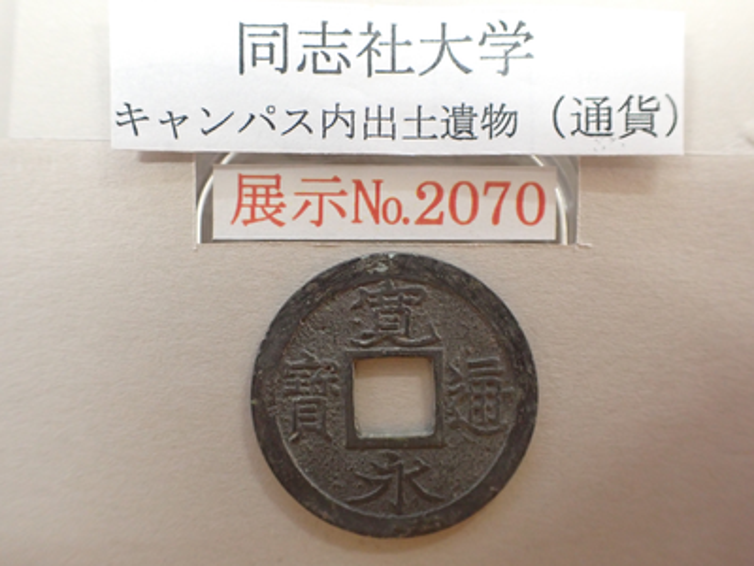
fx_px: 653
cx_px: 377
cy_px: 283
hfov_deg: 60.0
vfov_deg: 46.8
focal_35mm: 30
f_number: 2.3
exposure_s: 1/50
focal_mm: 5.4
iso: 800
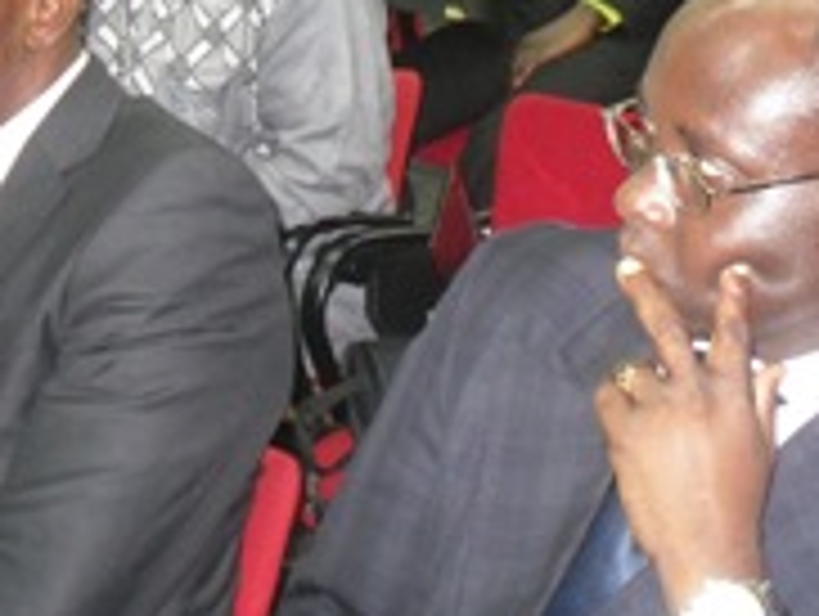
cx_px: 648
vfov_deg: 16.6
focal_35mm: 86
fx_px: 2037
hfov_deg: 22.4
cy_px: -76
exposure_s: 1/45
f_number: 3
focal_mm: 6.3
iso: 400
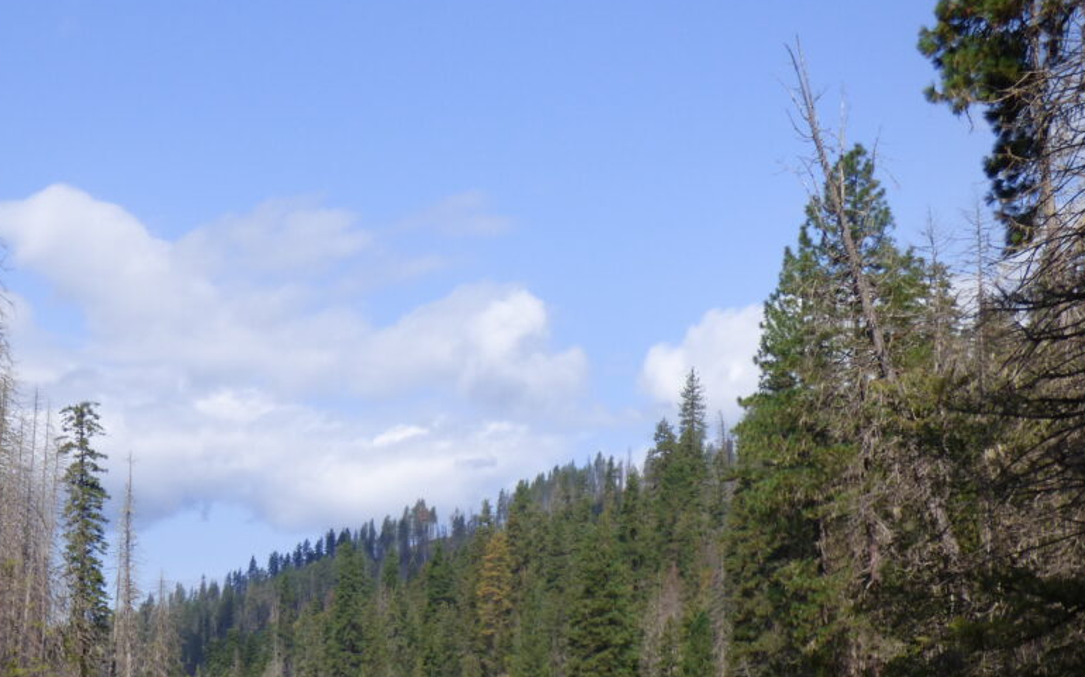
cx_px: 252
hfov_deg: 22.8
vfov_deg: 14.4
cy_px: 564
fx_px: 2661
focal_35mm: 90
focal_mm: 9.51
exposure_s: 1/800
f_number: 3.9
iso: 100
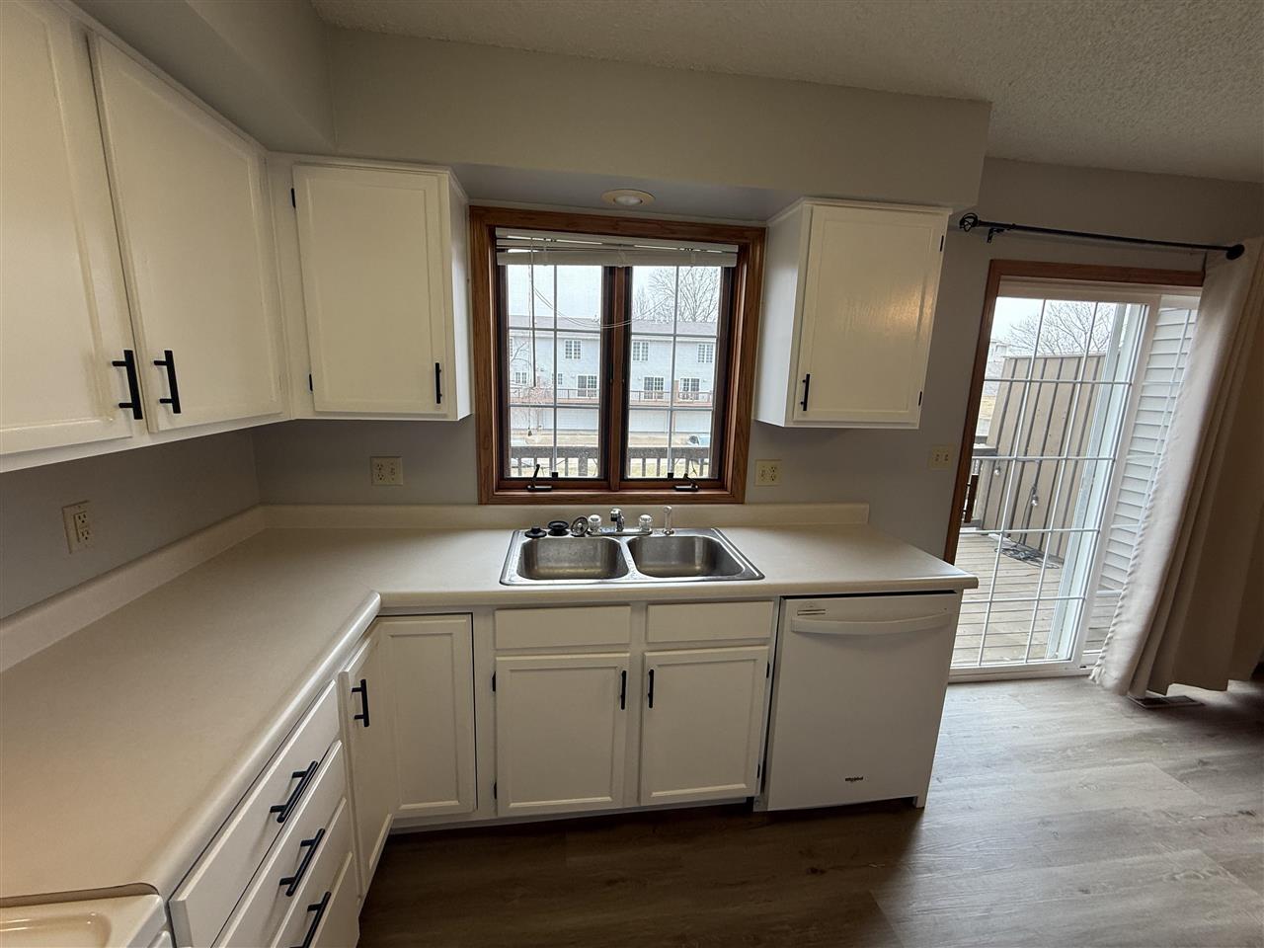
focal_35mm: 14
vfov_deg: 85.7
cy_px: 474
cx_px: 632
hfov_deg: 102.1
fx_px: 511
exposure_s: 1/120
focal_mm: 2.22
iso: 80
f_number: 2.2
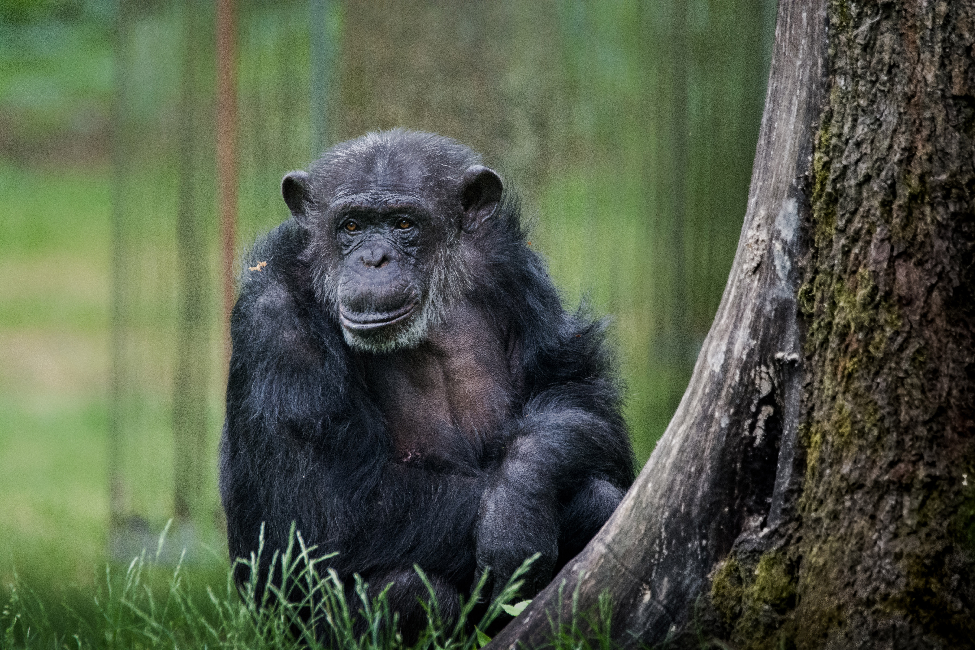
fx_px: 24373
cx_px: 488
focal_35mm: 900
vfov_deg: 1.5
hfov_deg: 2.3
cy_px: 325
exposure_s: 1/160
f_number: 6.3
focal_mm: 600
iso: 3200
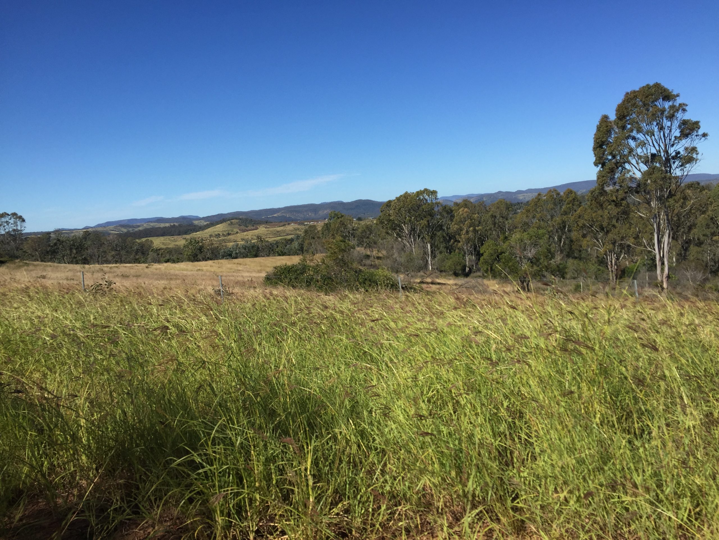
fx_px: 602
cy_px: 270
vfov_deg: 48.2
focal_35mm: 29
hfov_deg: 61.7
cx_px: 360
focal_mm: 4.15
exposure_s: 1/2198
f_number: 2.2
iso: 32
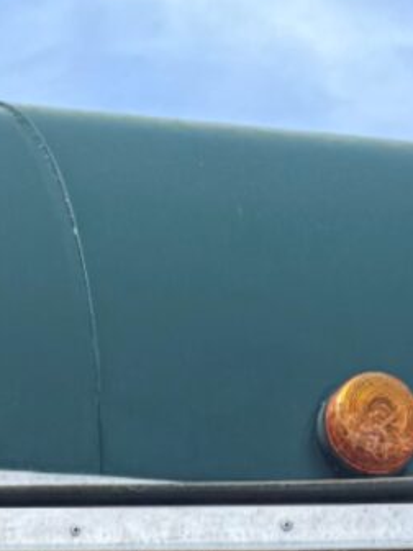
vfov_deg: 8.1
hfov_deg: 7.6
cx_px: -556
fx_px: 2911
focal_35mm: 183
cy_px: 1953
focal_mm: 6.76
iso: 80
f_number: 1.78
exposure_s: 1/1767
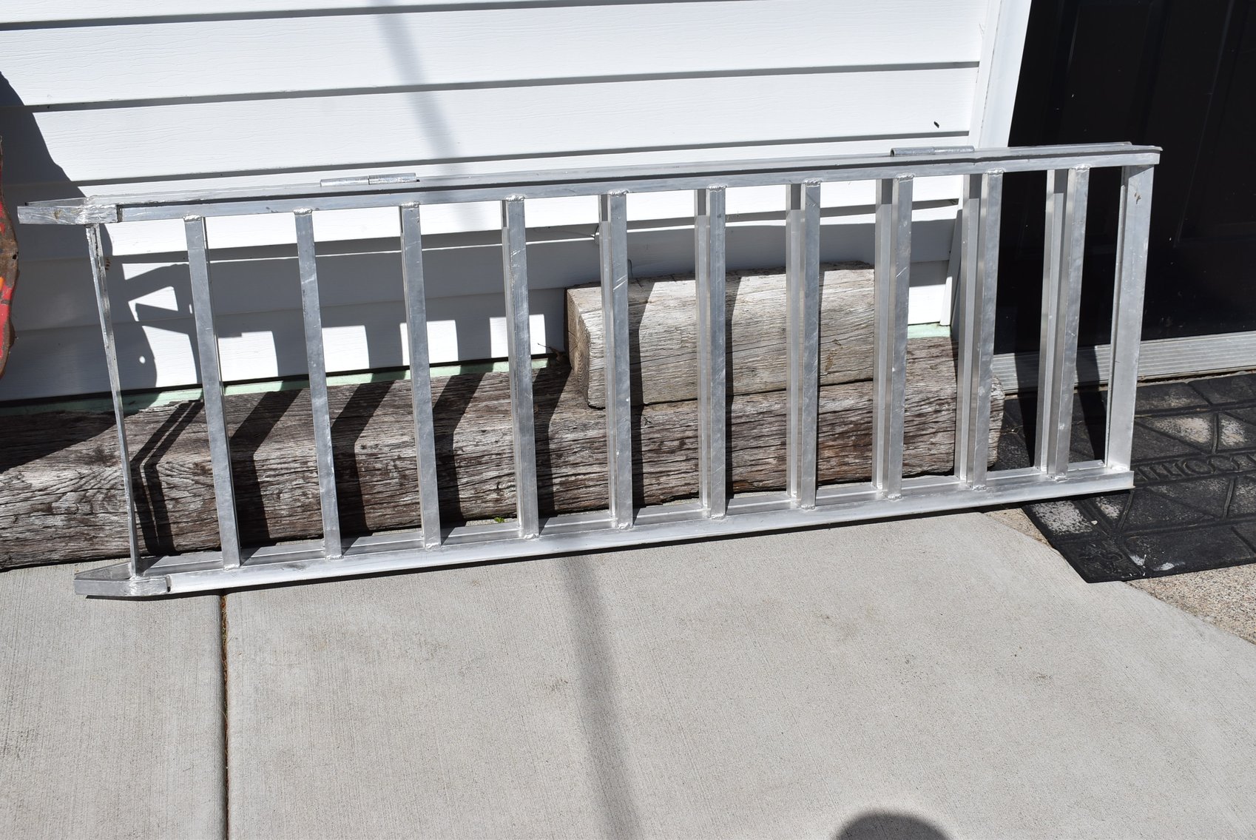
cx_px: 628
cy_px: 420
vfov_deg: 33.1
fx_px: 1414
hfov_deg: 47.9
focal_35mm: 40
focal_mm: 27
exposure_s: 1/400
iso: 100
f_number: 10
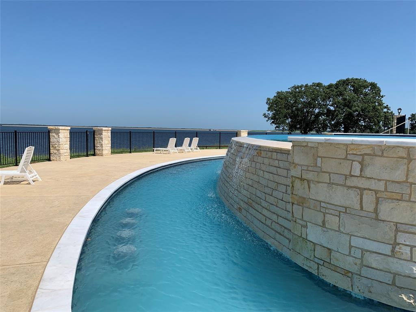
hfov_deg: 67.3
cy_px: 156
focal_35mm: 26
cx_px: 208
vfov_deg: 53.1
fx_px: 312
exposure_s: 1/3401
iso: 25
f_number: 1.8
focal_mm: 4.25
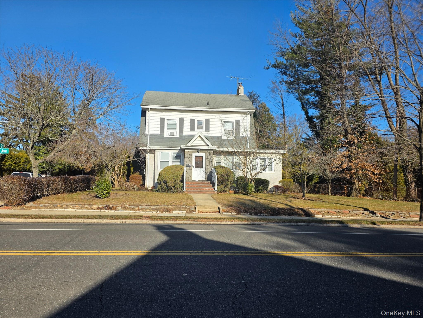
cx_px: 212
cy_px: 159
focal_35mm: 23
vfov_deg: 58.9
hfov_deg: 73.9
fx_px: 281
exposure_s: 1/7626
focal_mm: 6.3
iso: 80
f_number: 1.7
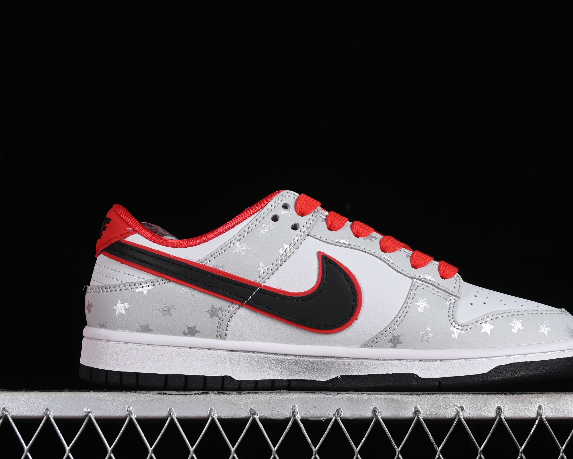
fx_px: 1526
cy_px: 239
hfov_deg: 21.2
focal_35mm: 90
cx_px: 335
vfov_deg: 17.1
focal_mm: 50
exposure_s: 1/80
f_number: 8
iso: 160
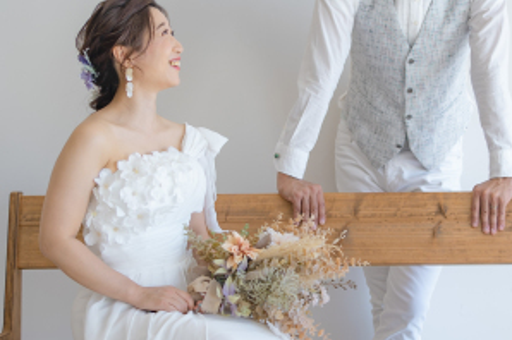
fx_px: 1335
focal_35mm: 94
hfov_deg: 21.6
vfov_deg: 14.5
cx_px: 371
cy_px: 210
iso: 125
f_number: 2.8
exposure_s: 1/125
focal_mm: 35
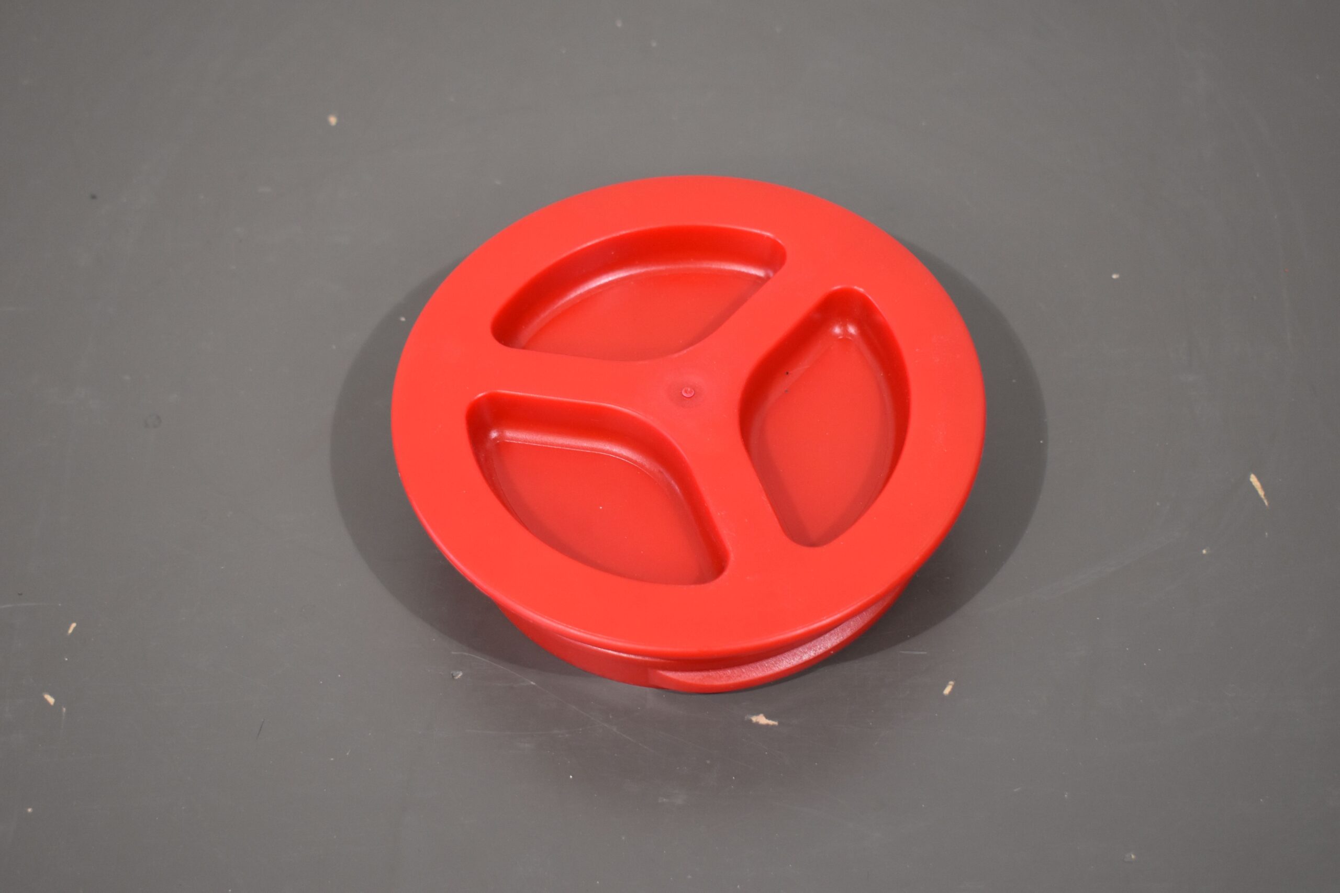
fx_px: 2233
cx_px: 670
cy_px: 446
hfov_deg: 33.4
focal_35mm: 60
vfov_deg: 22.6
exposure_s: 1/125
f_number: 5
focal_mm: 40
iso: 800
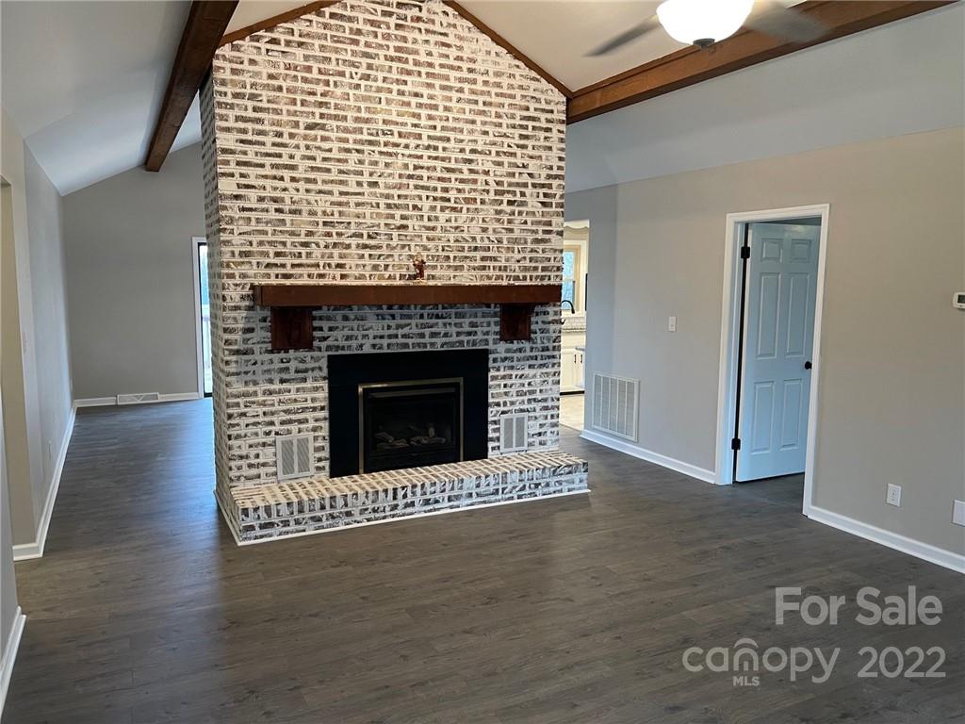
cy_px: 362
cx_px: 482
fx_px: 725
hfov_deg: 67.3
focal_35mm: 26
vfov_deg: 53.1
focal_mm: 5.1
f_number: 1.6
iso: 125
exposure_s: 1/60
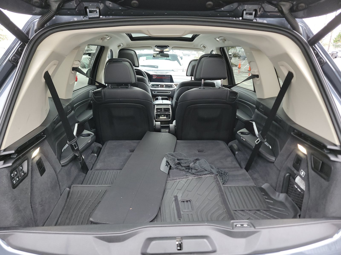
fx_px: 236
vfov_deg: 56.8
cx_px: 170
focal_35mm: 24
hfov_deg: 71.6
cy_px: 128
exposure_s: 1/59
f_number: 1.8
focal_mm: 6.7
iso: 468
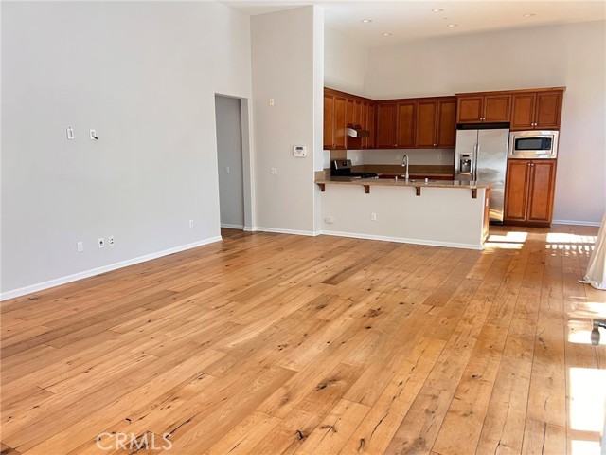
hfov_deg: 67.3
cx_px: 303
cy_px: 228
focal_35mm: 26
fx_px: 455
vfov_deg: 53.1
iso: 125
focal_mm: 5.7
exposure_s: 1/91
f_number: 1.5
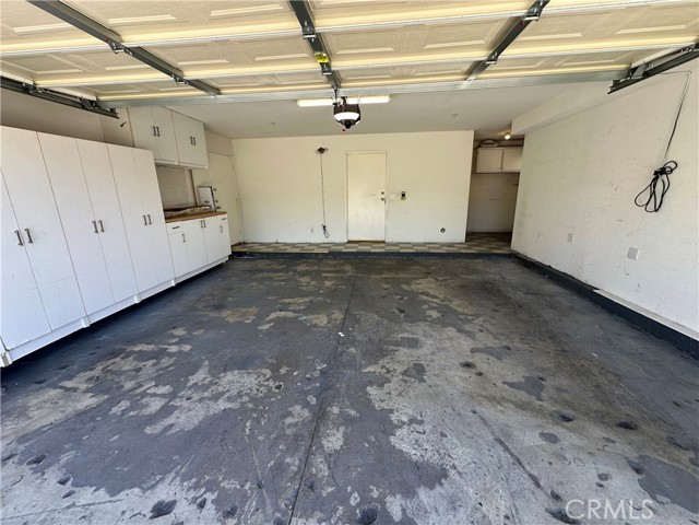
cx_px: 350
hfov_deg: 102.1
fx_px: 283
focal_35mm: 14
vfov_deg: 85.7
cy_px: 262
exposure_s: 1/128
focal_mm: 2.22
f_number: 2.2
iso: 40
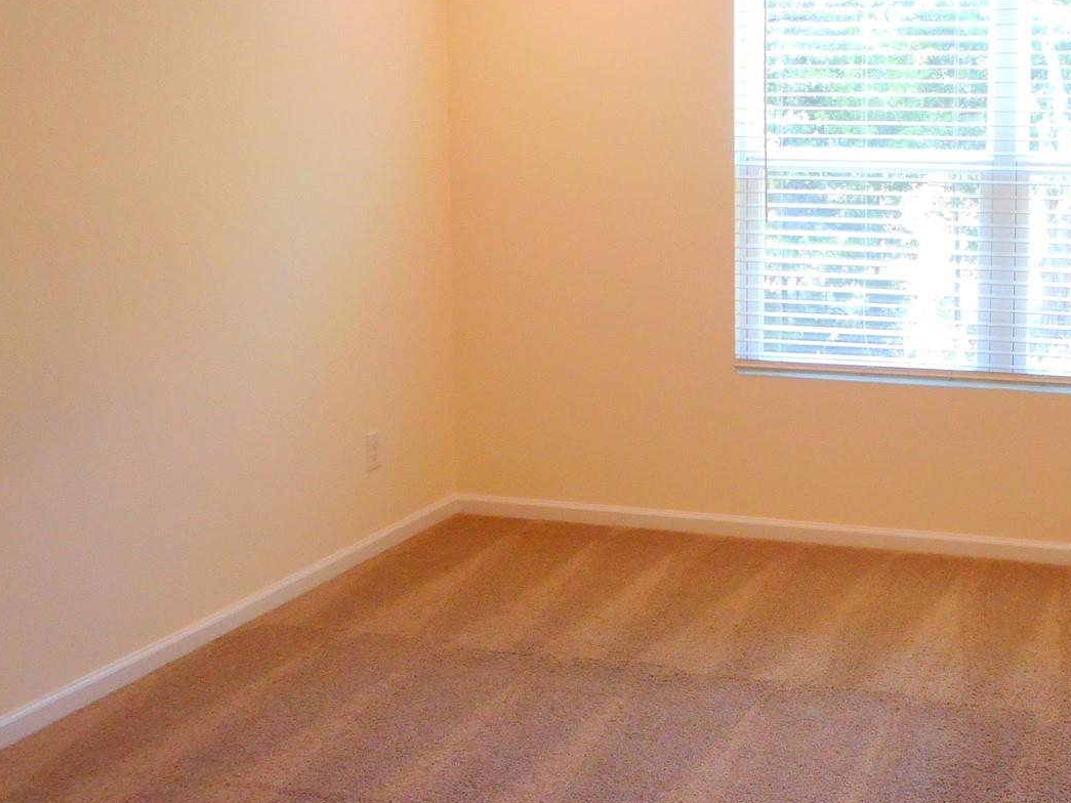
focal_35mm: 49
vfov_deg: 29.5
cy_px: 266
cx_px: 796
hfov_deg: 38.0
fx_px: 1516
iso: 250
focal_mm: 4.5
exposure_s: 1/30
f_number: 3.7
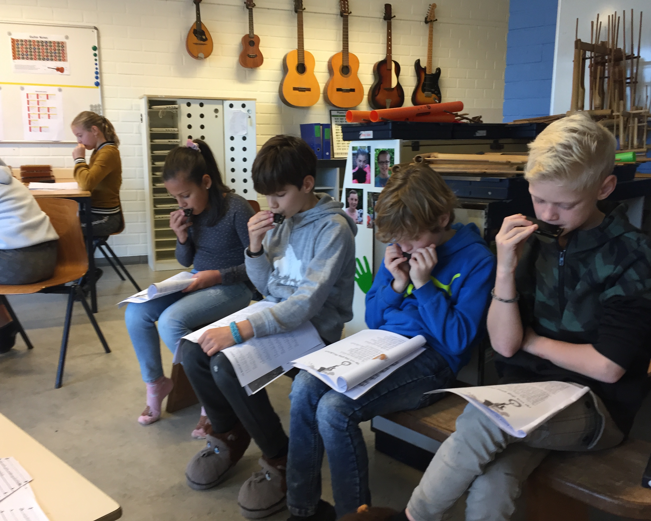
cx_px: 312
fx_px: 597
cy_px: 254
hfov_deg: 57.2
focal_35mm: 31
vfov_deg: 47.1
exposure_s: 1/33
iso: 100
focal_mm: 4.15
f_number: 2.2
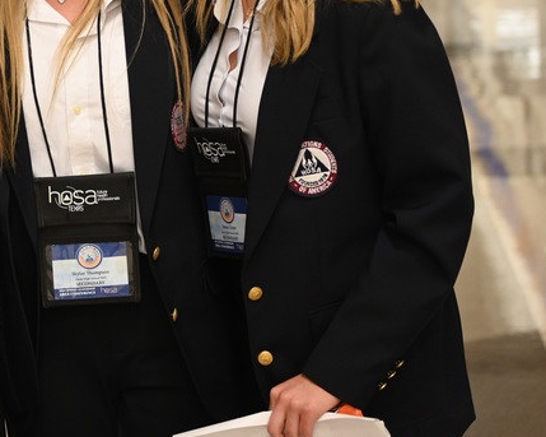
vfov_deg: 13.6
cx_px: 87
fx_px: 1809
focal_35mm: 112
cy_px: 50
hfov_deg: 17.0
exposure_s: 1/320
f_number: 2.8
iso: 1600
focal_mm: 50
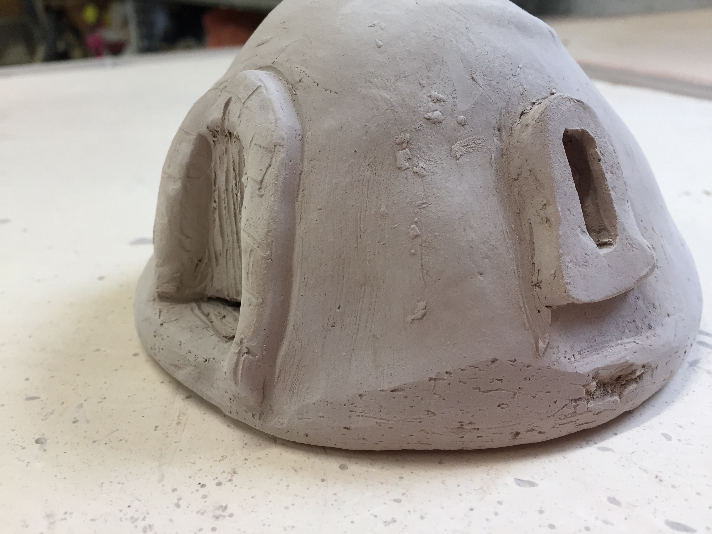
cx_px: 356
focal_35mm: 29
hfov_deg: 61.7
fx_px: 596
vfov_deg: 48.2
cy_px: 267
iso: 32
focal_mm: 4.15
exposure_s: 1/30
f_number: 2.2
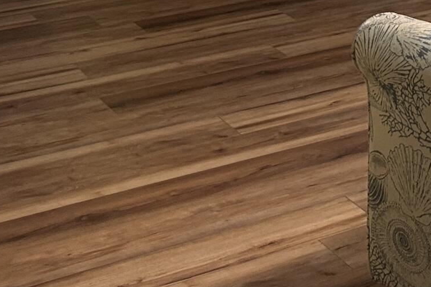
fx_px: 1293
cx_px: 680
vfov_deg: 11.9
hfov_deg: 16.8
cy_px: -183
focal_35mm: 108
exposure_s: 1/60
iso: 160
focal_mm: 5.7
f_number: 1.5
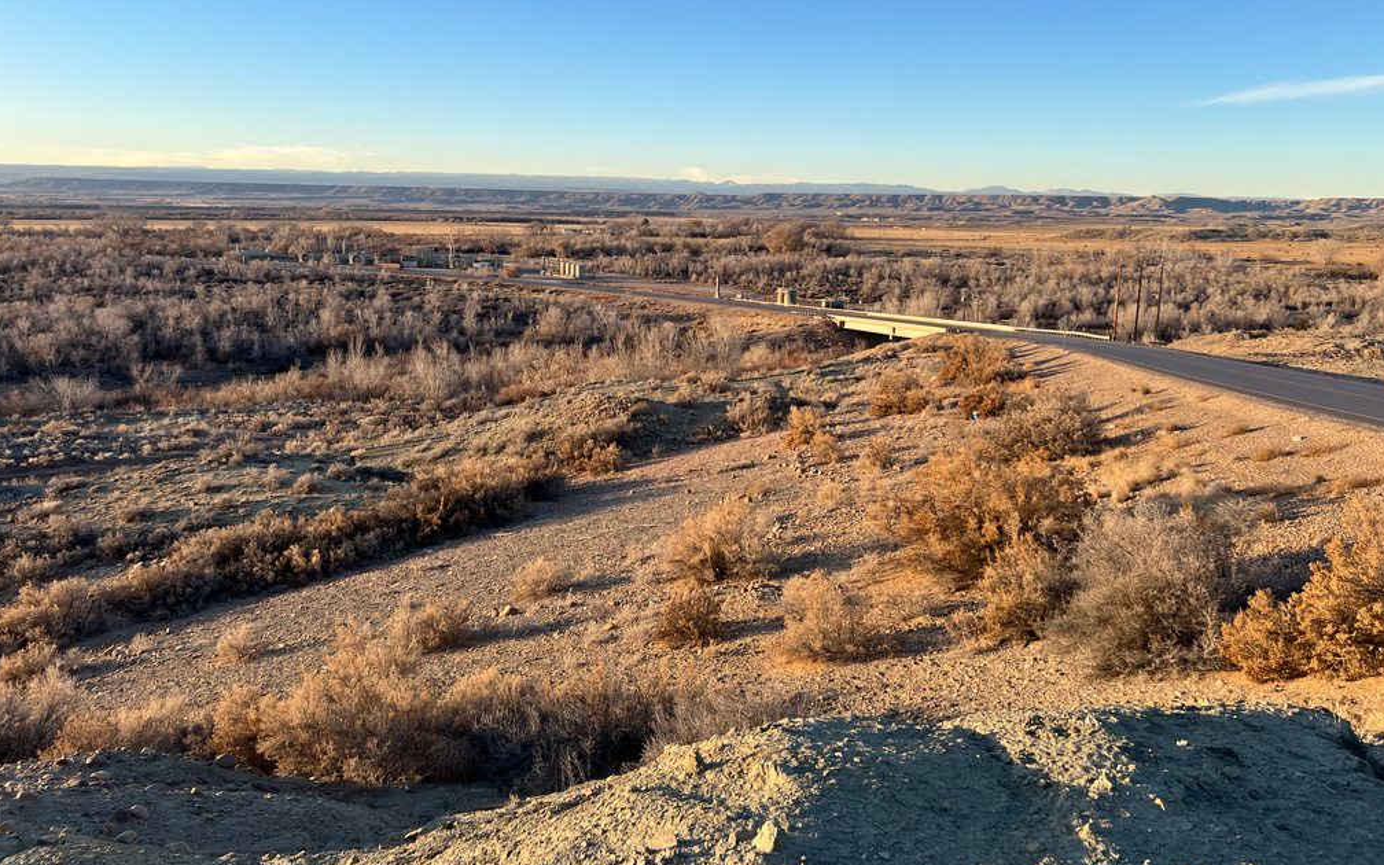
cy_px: 371
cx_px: 696
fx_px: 1056
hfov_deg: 66.5
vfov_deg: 44.4
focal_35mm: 28
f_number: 1.5
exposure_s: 1/1266
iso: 50
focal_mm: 5.7
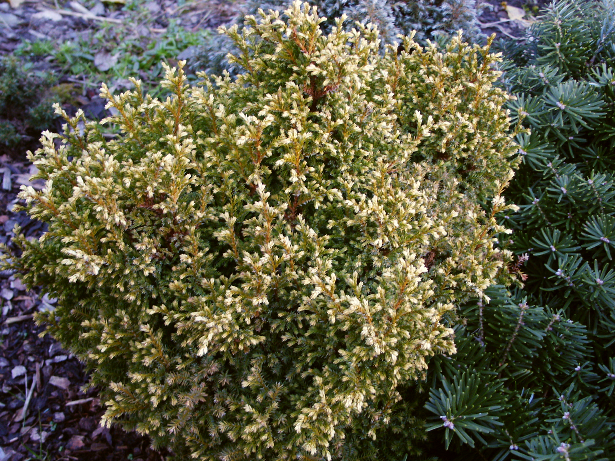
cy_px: 230
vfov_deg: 34.3
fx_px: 746
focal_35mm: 42
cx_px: 308
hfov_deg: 44.8
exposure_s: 1/45
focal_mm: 8.72
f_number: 3.6
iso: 100
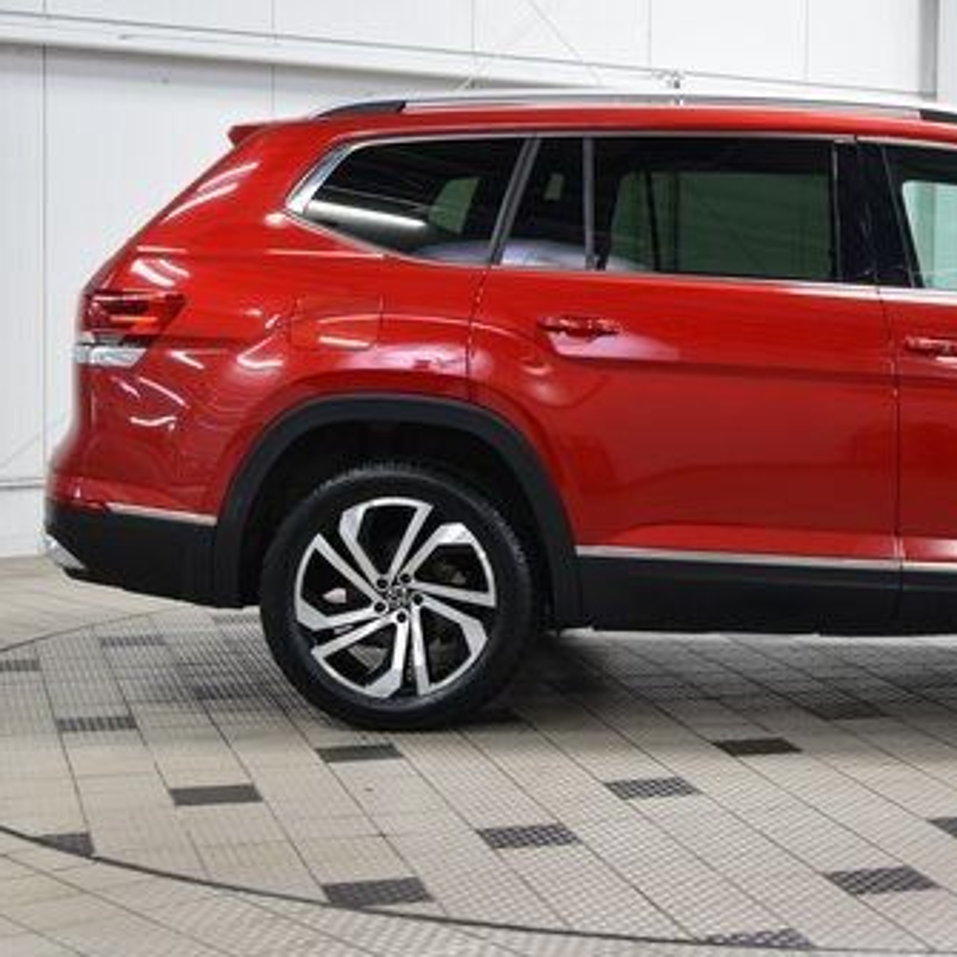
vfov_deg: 22.2
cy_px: 424
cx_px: 903
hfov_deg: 21.6
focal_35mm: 78
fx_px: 2440
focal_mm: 32
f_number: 6.3
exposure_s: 1/15
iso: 560
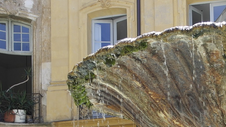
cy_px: 196
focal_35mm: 85
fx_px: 509
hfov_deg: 24.4
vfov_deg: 13.3
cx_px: 197
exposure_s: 1/125
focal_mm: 20
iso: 100
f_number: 4.5
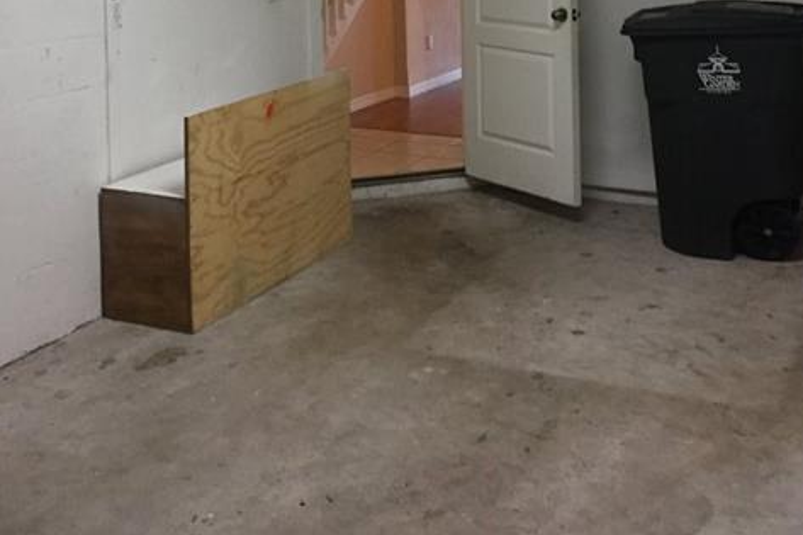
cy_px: -59
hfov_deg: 40.3
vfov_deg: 25.4
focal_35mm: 49
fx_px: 1093
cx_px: 367
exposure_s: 1/30
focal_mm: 4.15
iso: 160
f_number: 2.2
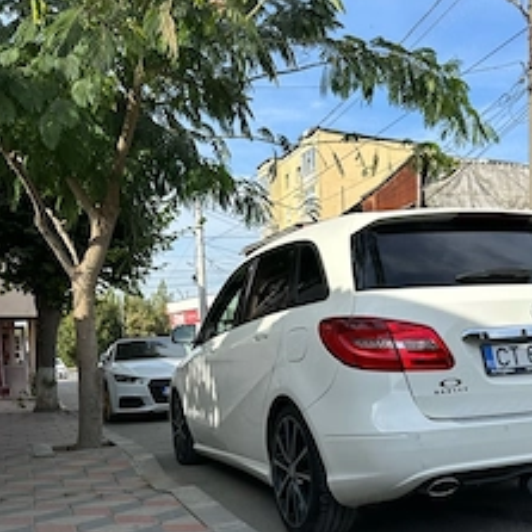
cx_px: 353
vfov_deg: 42.7
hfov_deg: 43.3
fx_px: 661
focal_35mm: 38
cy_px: 386
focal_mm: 6.86
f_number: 1.78
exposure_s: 1/2410
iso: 80
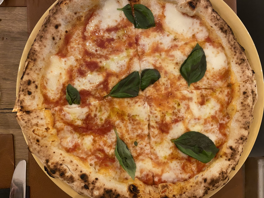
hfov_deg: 67.3
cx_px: 132
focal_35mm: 26
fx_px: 198
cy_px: 99
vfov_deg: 53.1
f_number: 1.8
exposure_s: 1/50
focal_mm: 4.25
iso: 500
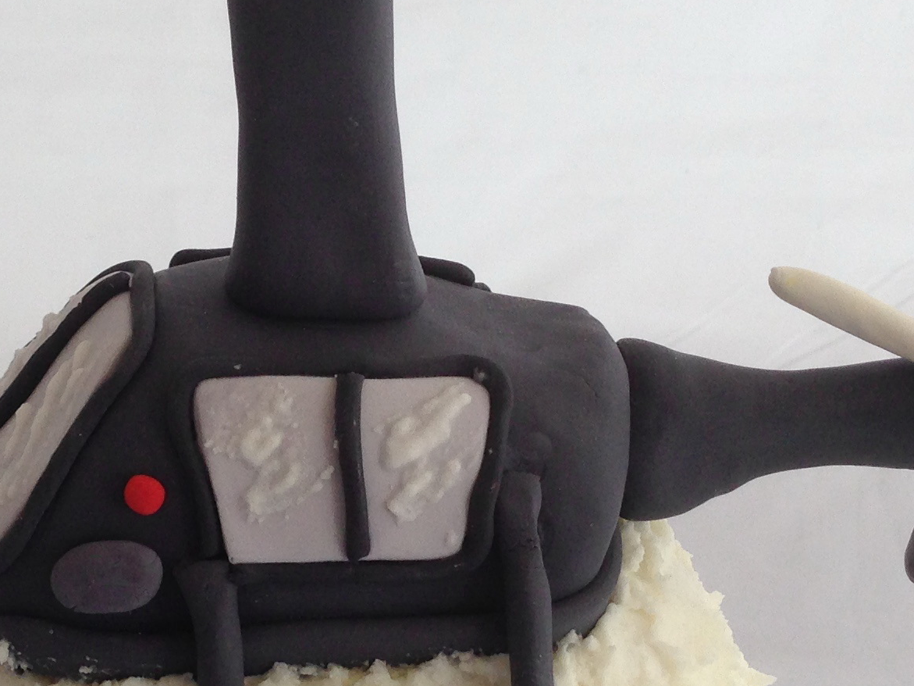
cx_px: 302
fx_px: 2429
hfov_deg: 21.2
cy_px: 384
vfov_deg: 16.1
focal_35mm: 92
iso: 50
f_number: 2.4
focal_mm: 4.12
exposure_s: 1/120
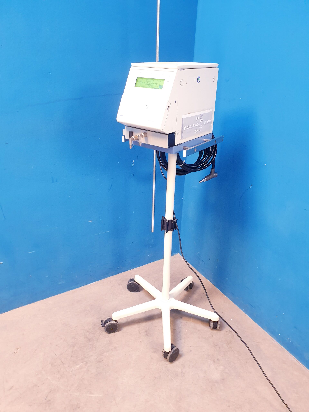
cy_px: 206
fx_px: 309
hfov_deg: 53.1
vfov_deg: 67.3
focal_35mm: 26
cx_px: 154
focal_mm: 4.3
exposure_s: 1/33
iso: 320
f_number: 2.4
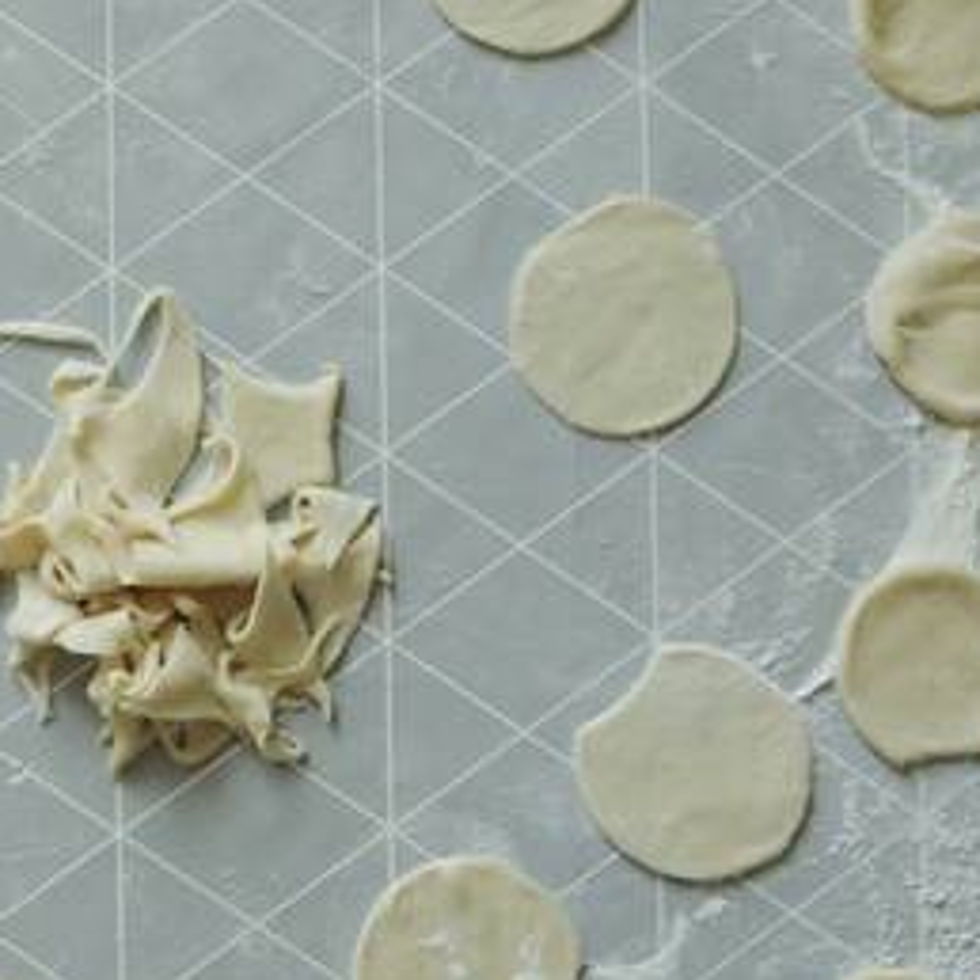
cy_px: 560
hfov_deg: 21.9
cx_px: 179
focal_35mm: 78
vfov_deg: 22.2
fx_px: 2490
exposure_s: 1/20
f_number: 4.5
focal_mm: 35
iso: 200
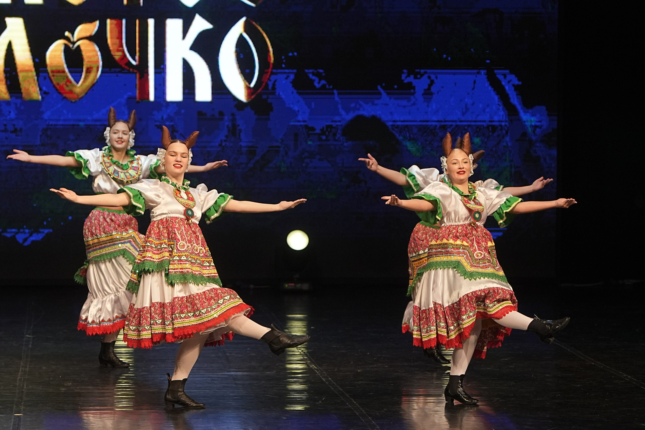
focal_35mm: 157
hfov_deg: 13.1
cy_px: 215
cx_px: 322
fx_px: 2813
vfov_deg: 8.7
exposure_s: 1/400
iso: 2000
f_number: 4
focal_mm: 105
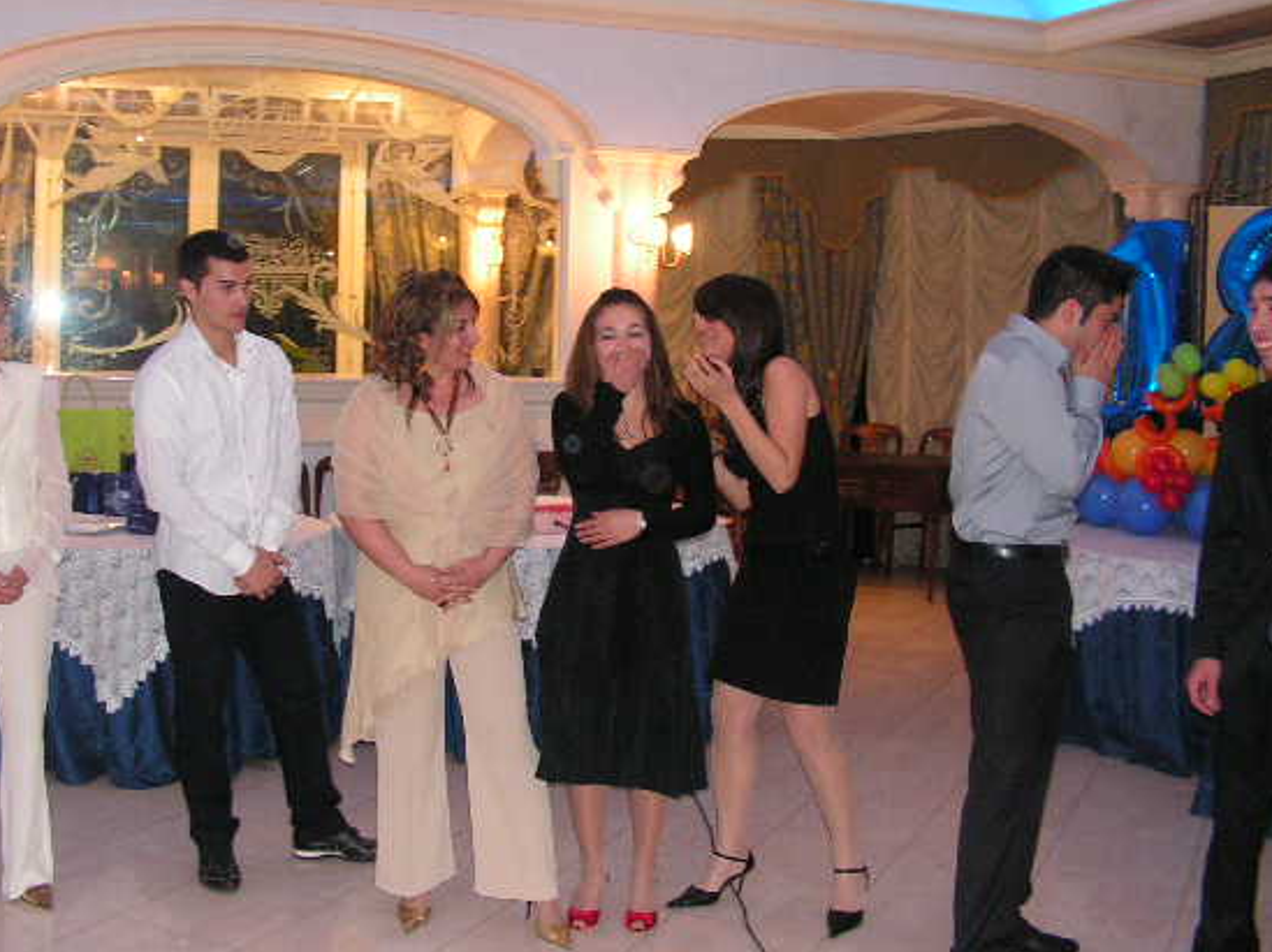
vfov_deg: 34.3
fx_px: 1542
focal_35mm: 42
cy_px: 419
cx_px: 542
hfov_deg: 44.7
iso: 200
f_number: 3.2
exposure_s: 1/40
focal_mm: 6
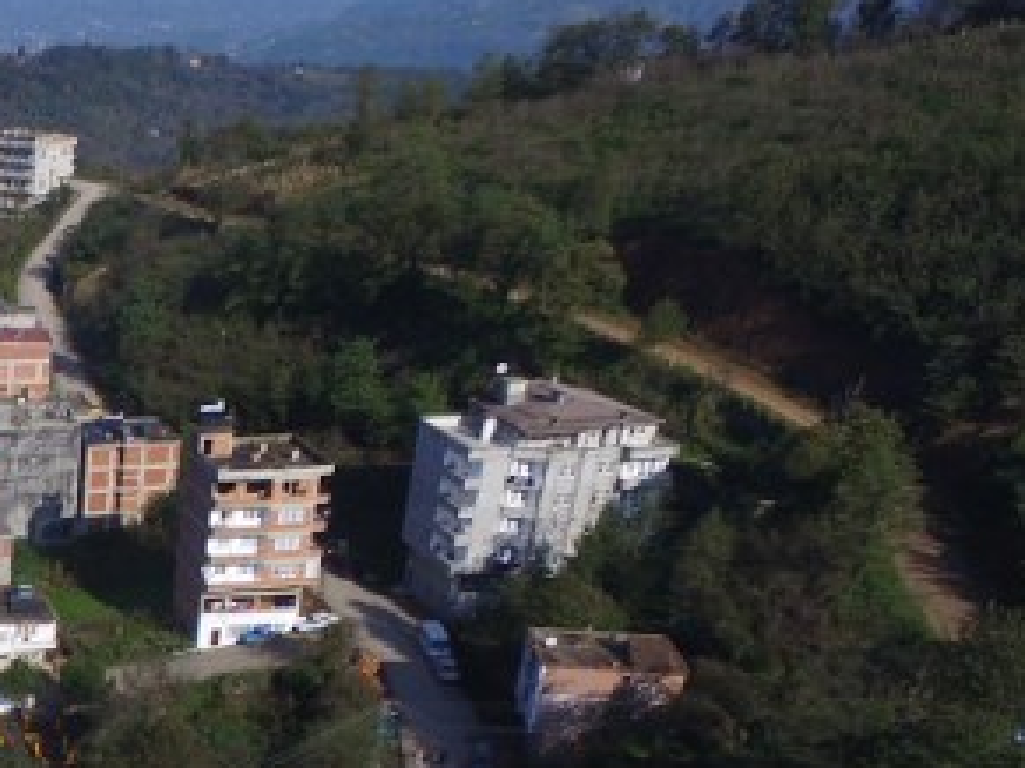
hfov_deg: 28.5
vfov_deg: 24.6
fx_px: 1628
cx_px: -317
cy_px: 856
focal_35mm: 55
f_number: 2.8
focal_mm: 3.61
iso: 100
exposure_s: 1/1379
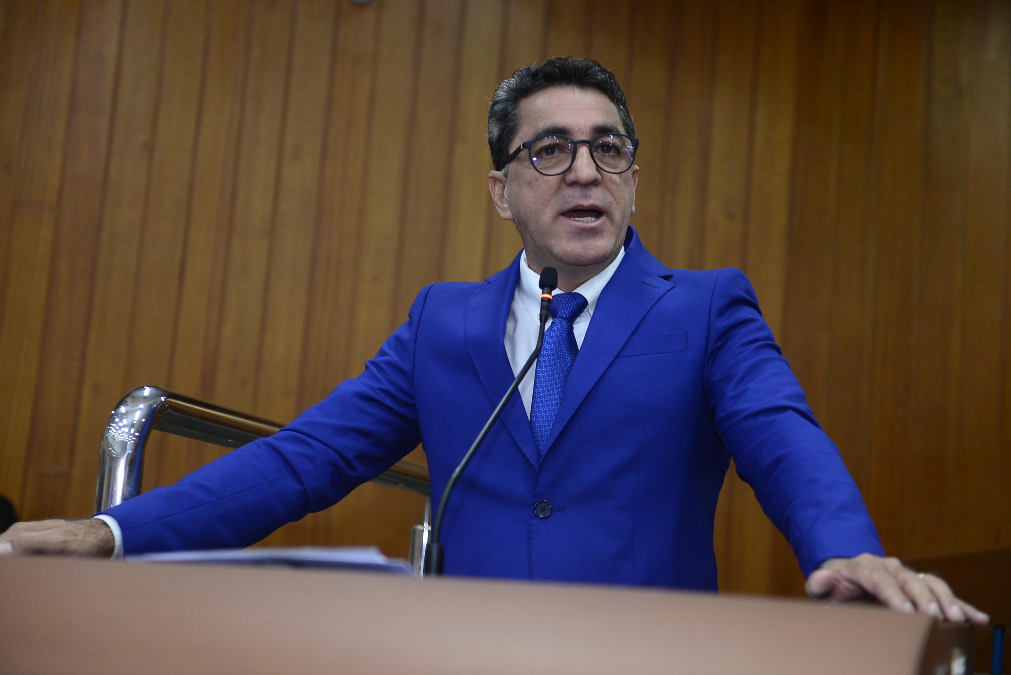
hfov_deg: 30.5
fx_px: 1854
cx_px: 506
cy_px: 338
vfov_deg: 20.6
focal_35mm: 66
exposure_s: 1/125
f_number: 4.5
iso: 1600
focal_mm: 66
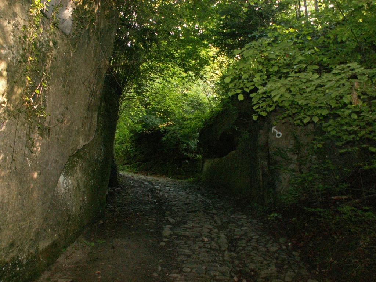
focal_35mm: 35
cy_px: 141
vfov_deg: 40.7
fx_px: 380
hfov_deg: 52.6
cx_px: 188
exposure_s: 1/40
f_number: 2.8
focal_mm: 5.86
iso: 160
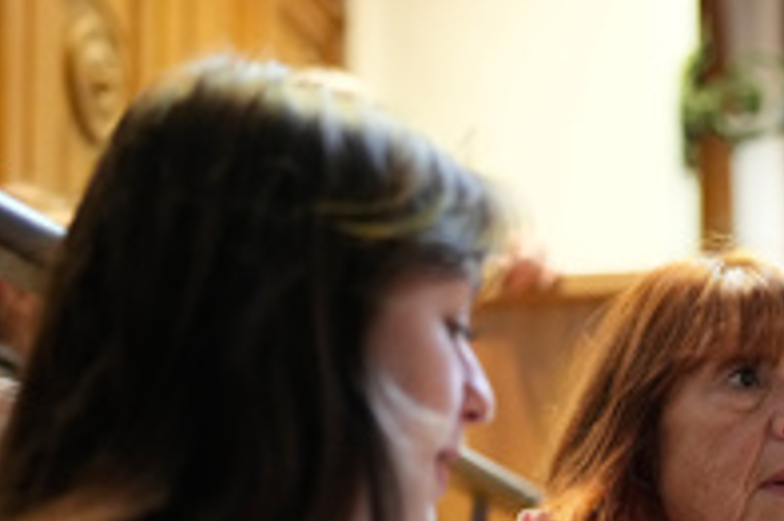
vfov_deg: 14.6
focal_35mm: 91
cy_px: 610
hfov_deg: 21.7
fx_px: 1980
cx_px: 744
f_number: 1.4
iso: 3200
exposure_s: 1/320
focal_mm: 35
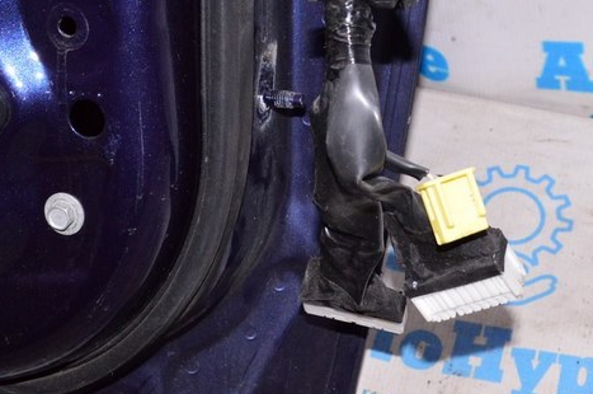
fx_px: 1137
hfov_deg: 29.1
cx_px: 372
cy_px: -24
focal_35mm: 69
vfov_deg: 19.0
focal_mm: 21
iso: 1600
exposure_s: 1/200
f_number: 8
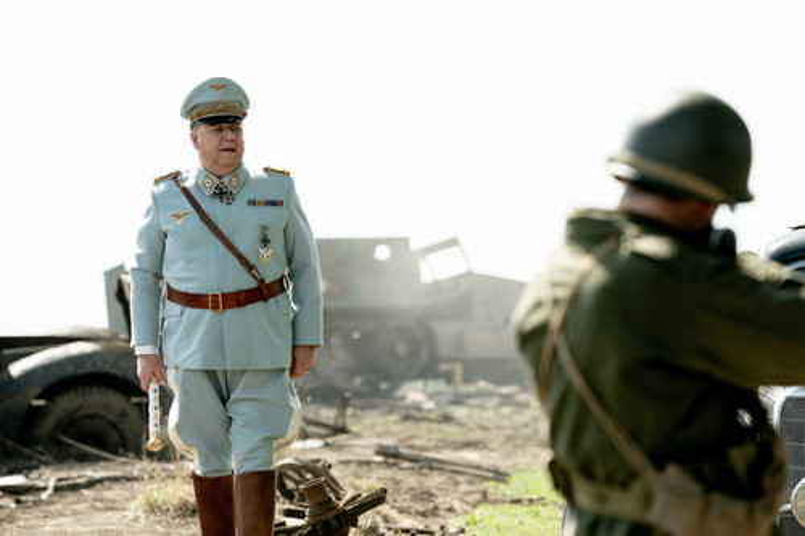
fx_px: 4470
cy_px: 268
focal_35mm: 200
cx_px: 402
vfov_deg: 6.9
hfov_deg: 10.3
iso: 125
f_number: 5
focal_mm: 200
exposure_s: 1/320
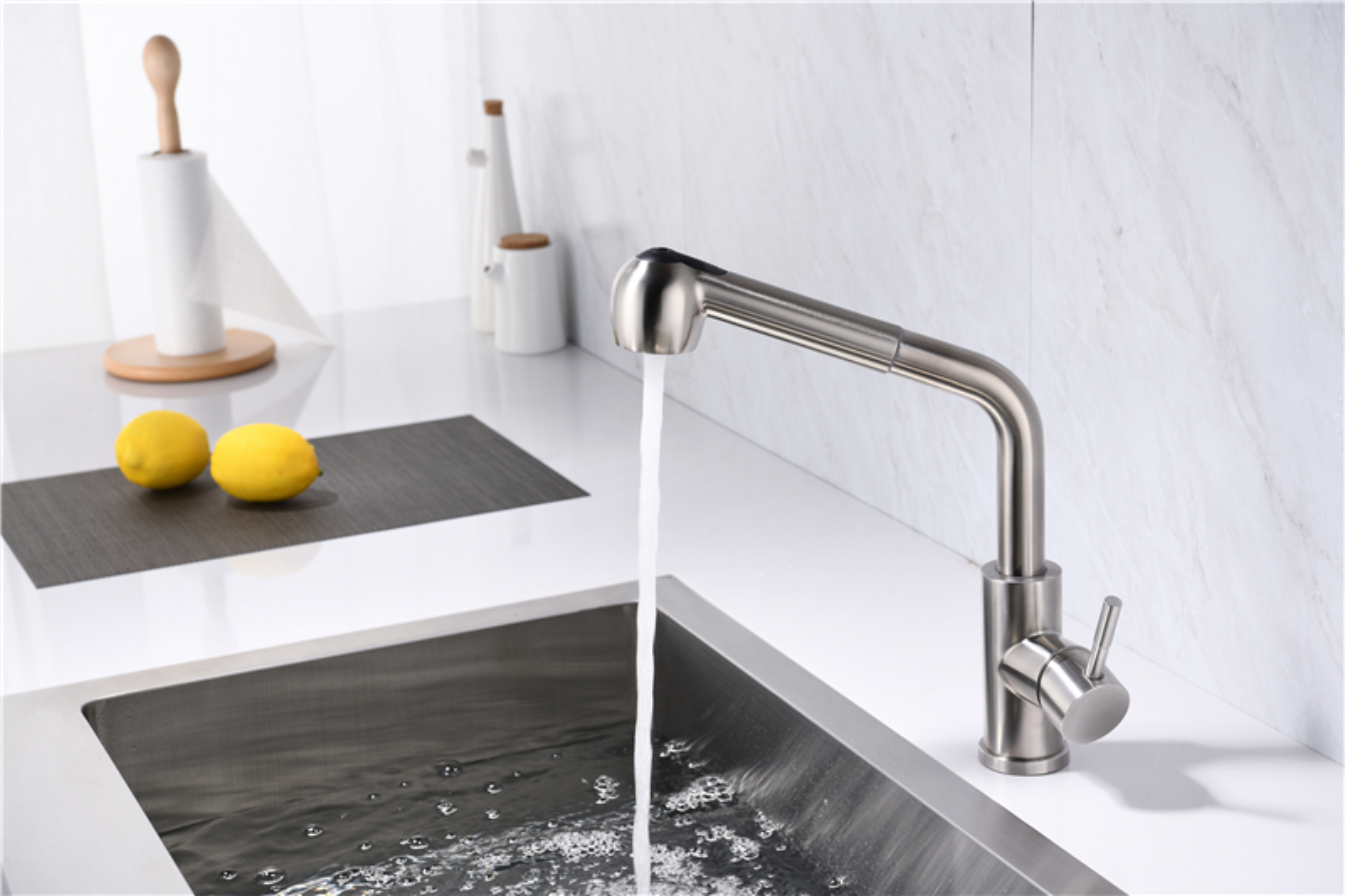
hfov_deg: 28.8
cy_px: 448
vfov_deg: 19.4
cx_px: 672
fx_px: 2615
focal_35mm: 70
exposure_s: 1/100
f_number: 10
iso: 100
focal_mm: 70
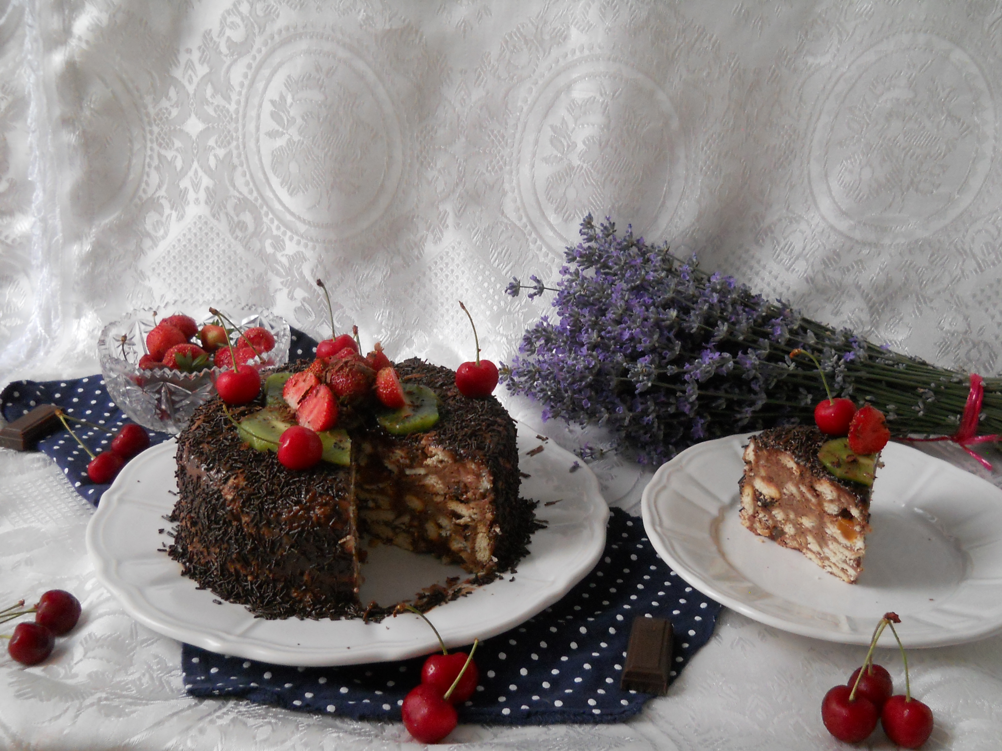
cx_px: 501
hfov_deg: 45.8
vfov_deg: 35.1
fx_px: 1187
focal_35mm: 41
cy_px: 376
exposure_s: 1/60
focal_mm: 6.72
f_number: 3.1
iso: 400
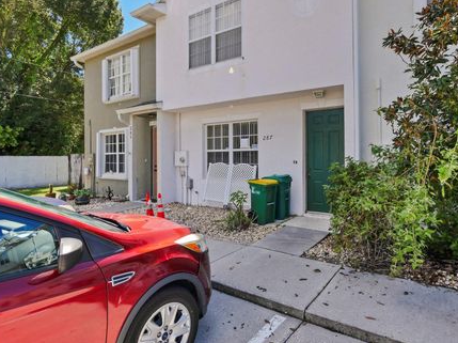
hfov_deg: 79.0
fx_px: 278
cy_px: 145
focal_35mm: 21
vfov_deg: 63.0
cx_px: 235
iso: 200
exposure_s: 1/320
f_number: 7.1
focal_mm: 9
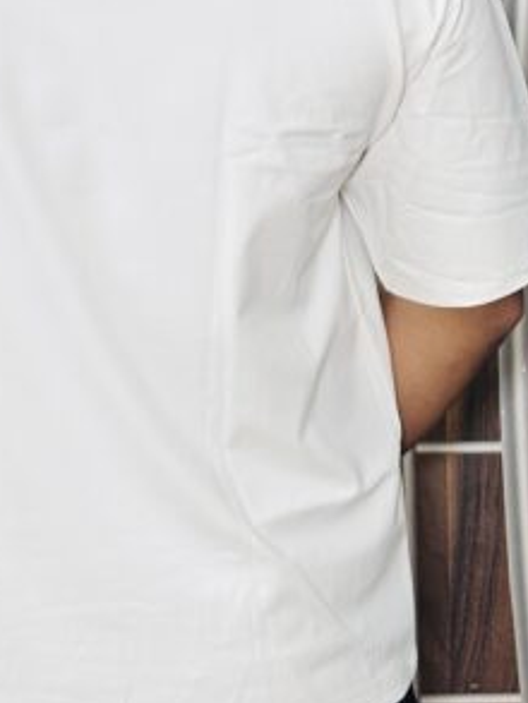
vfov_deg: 13.7
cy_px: -12
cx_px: 108
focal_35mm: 142
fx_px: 2886
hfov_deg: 10.4
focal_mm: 5.96
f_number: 1.6
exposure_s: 1/50
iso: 40
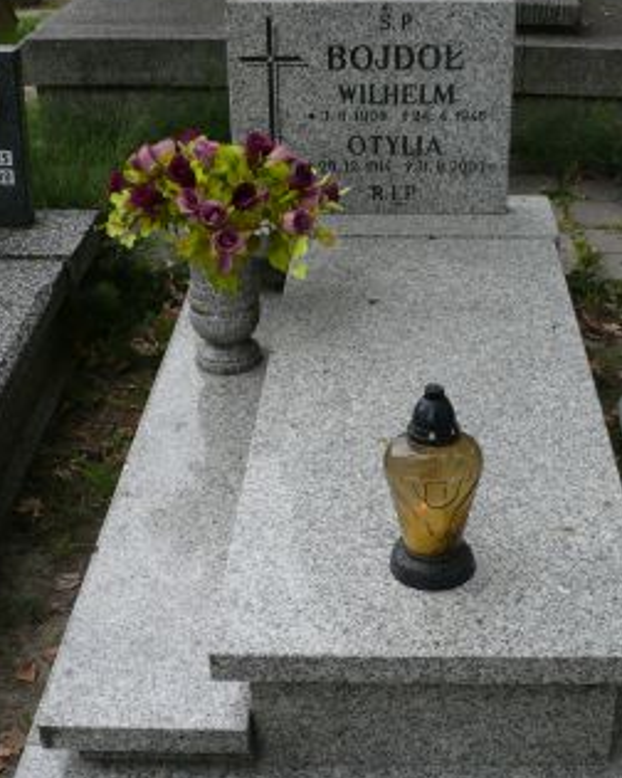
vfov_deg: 35.8
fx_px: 1197
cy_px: 477
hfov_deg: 29.1
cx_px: 358
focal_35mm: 52
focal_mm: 7.4
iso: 100
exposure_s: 1/250
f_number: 4
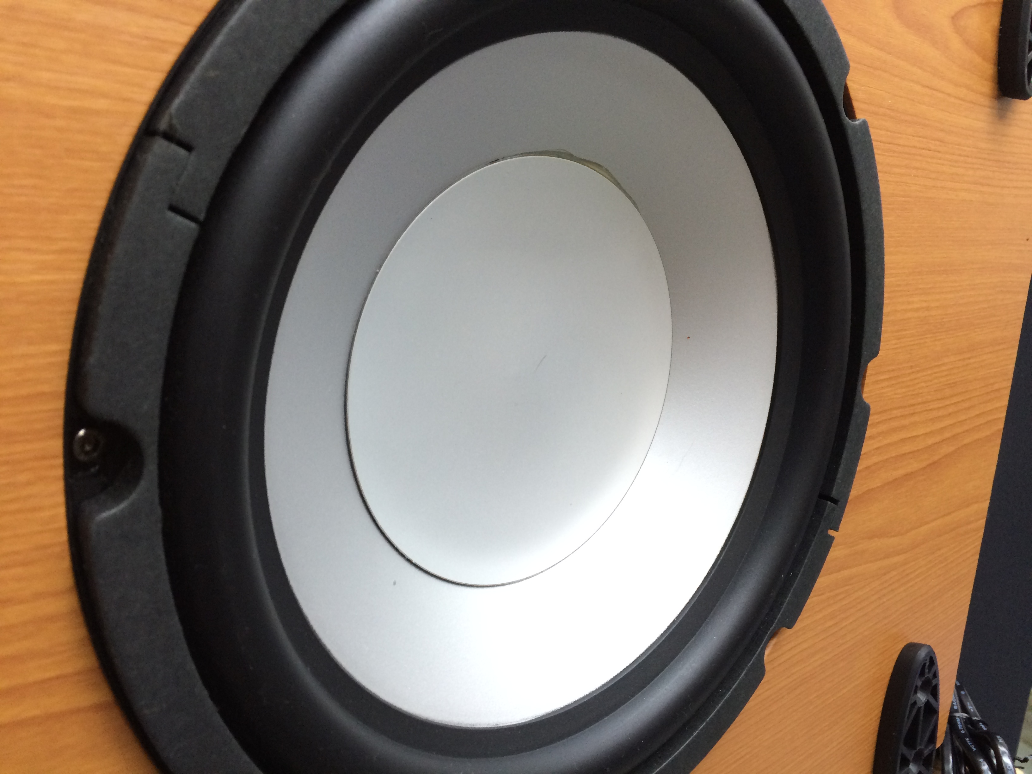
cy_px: 387
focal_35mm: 29
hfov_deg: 61.7
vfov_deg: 48.2
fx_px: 865
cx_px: 516
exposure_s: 1/33
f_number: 2.2
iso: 160
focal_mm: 4.15
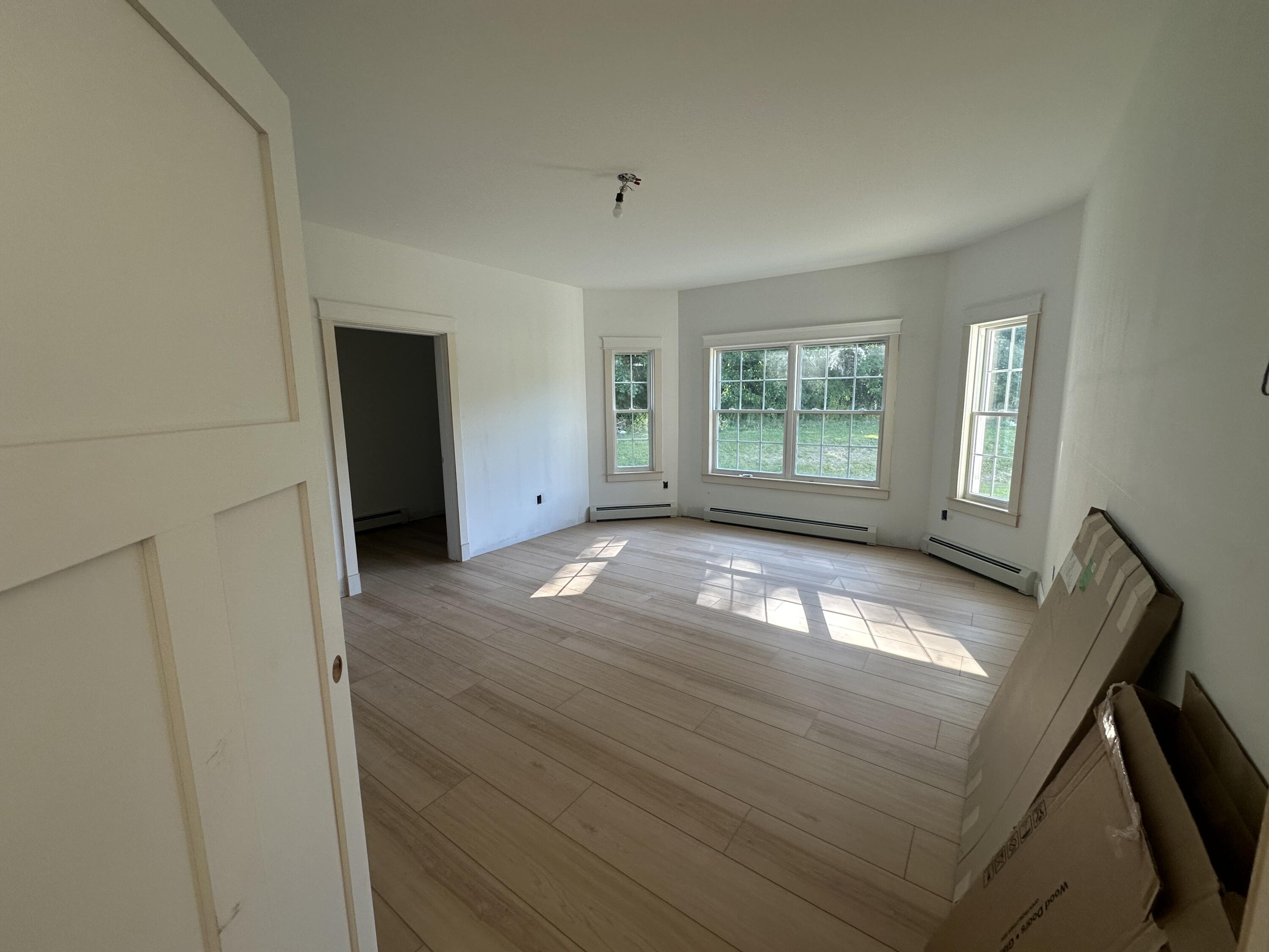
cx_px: 634
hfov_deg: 102.1
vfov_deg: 85.7
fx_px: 513
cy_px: 476
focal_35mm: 14
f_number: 2.2
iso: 64
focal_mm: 2.22
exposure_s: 1/99
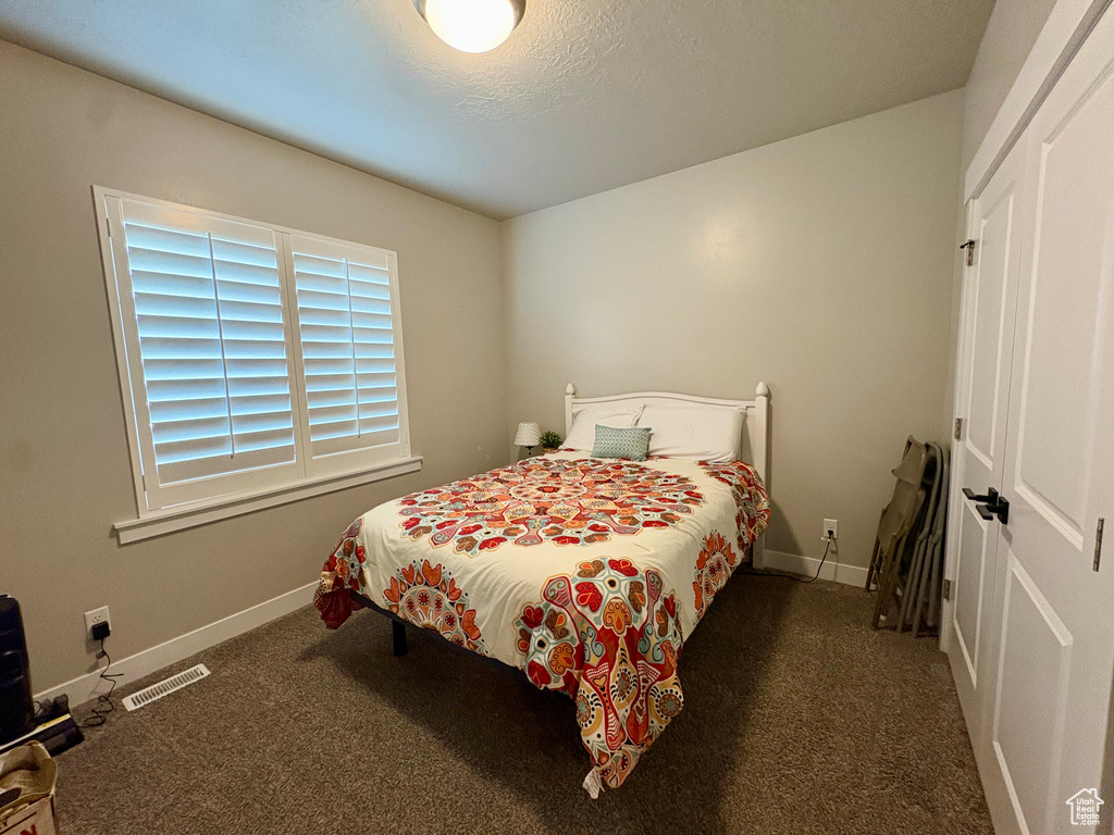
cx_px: 557
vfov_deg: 85.7
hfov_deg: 102.1
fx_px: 451
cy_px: 418
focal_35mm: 14
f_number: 2.2
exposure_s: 1/60
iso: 320
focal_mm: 2.22
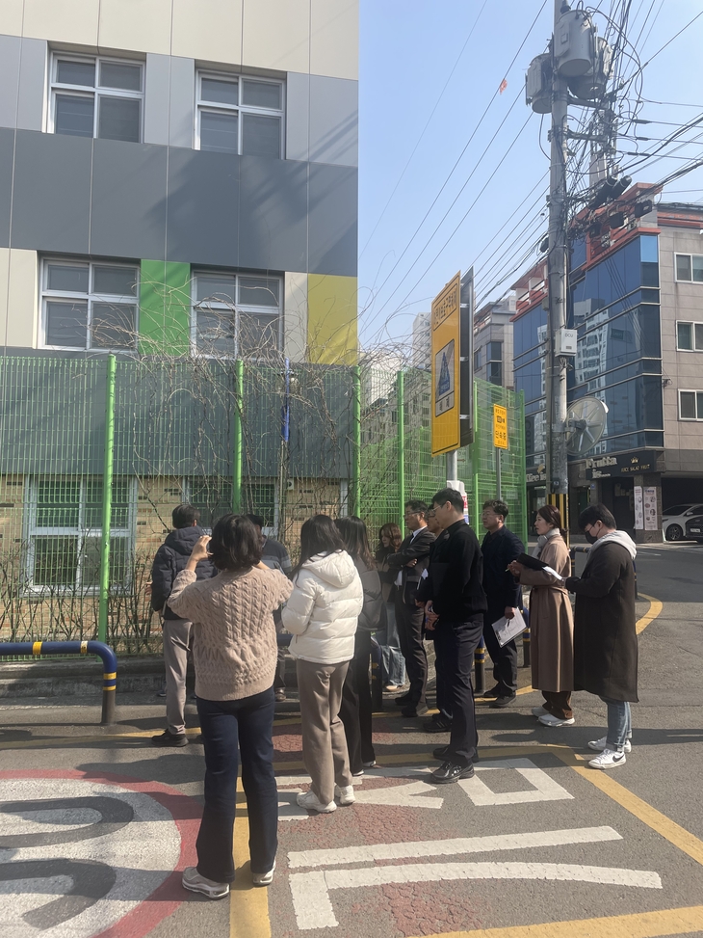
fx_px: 704
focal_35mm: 26
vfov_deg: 67.3
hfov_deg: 53.1
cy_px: 469
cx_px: 352
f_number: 1.6
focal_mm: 4.2
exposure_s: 1/2506
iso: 32
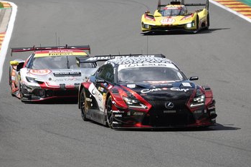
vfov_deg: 3.0
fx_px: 3233
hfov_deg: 4.4
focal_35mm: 464
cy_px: 87
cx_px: 133
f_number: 4.5
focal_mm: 132.24
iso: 100
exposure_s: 1/800
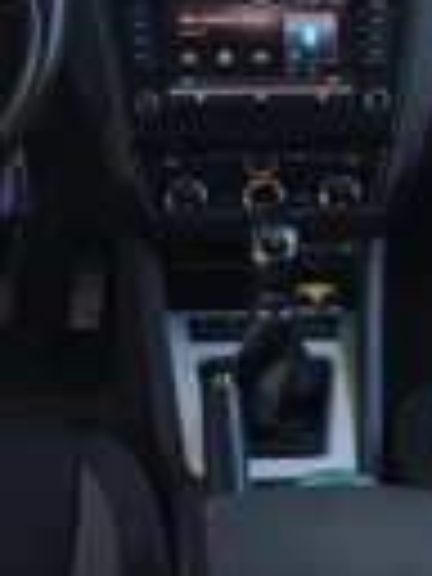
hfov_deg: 18.9
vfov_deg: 24.7
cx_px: 162
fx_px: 1298
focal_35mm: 78
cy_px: 130
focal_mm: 4.71
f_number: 1.7
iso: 50
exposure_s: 1/148
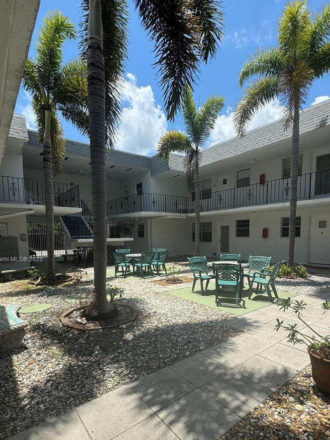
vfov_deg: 83.8
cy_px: 260
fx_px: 242
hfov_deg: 68.6
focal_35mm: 19
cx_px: 176
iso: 50
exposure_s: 1/1832
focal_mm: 2.22
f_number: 2.2
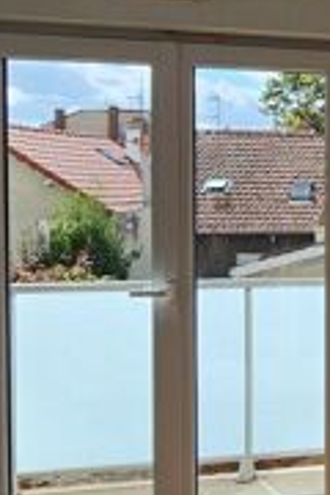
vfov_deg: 41.0
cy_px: 204
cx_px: 632
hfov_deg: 19.2
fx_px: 660
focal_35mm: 48
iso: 50
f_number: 2.2
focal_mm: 2.2
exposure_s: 1/1038
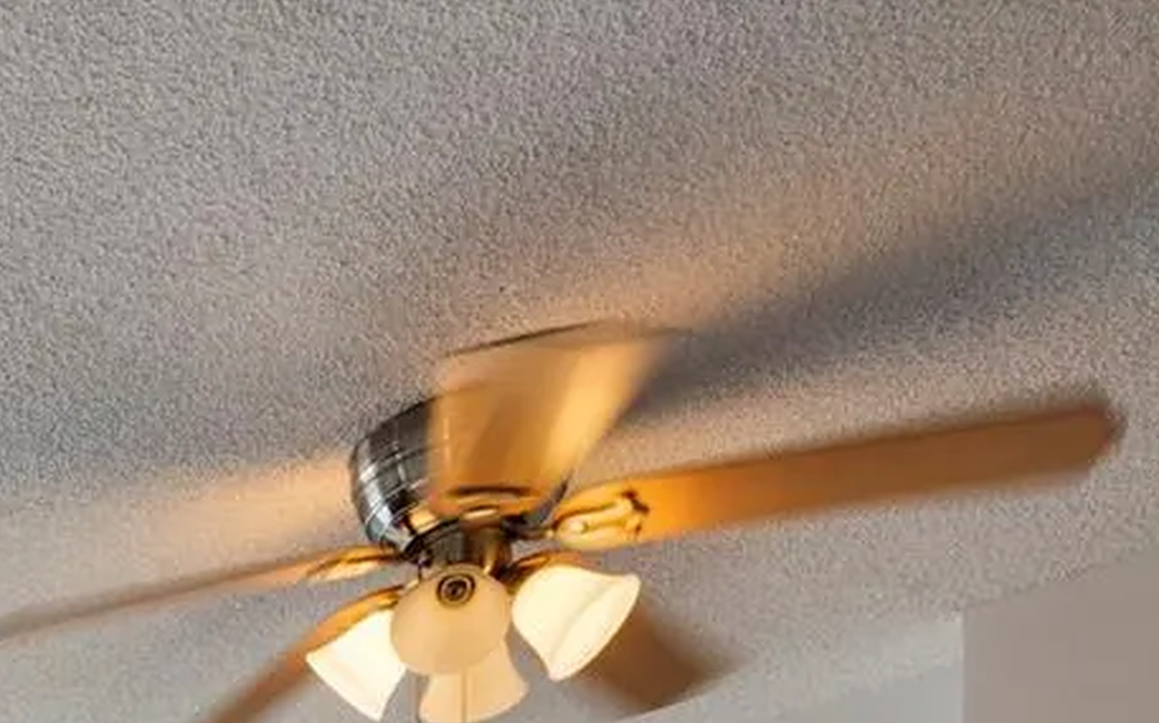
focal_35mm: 50
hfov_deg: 30.2
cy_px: 1346
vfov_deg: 18.9
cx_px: -413
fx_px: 1578
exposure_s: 1/400
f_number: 9
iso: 640
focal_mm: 14
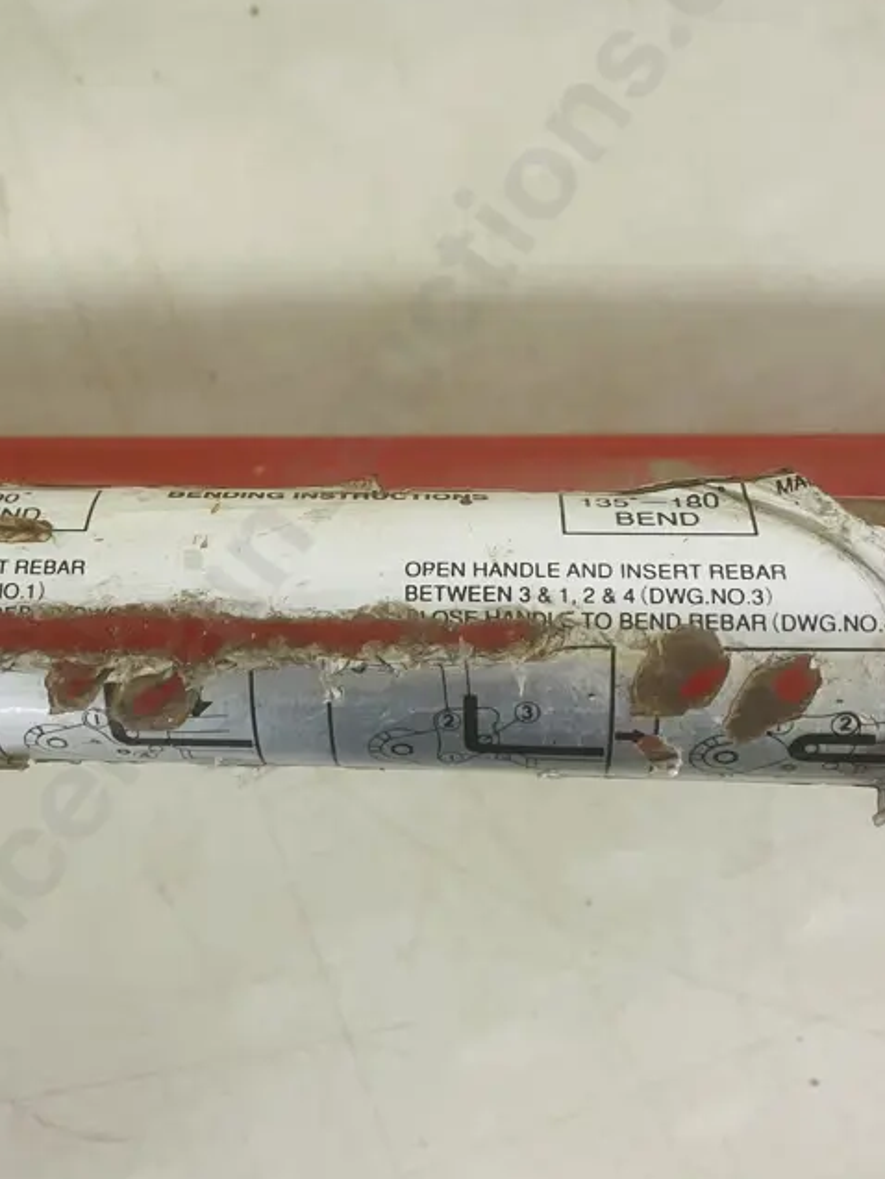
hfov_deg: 31.9
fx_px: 1533
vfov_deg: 42.0
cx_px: 296
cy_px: 507
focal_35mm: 45
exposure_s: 1/50
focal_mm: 3.99
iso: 160
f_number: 1.8
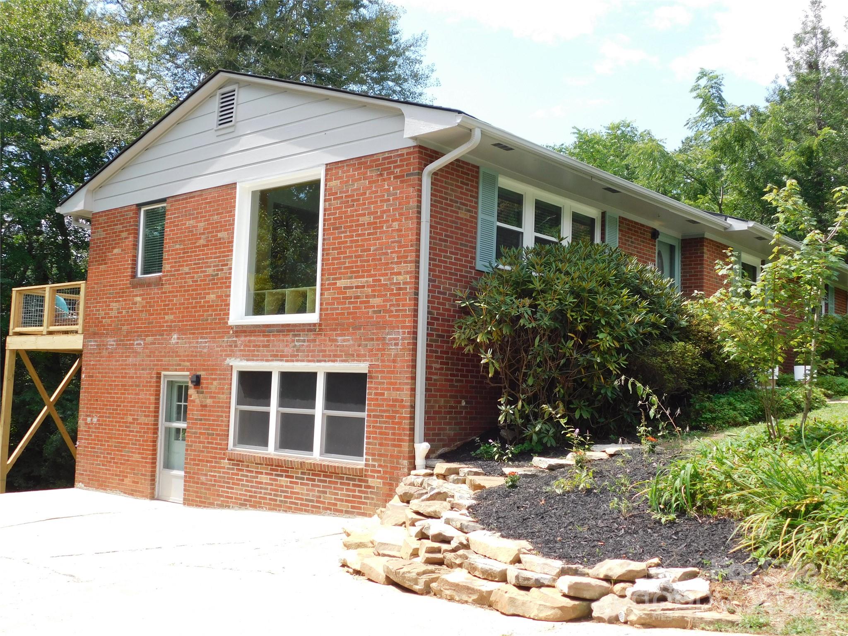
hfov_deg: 51.4
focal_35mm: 36
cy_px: 318
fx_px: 882
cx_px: 424
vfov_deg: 39.7
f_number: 3.5
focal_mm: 6.3
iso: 125
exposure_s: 1/400
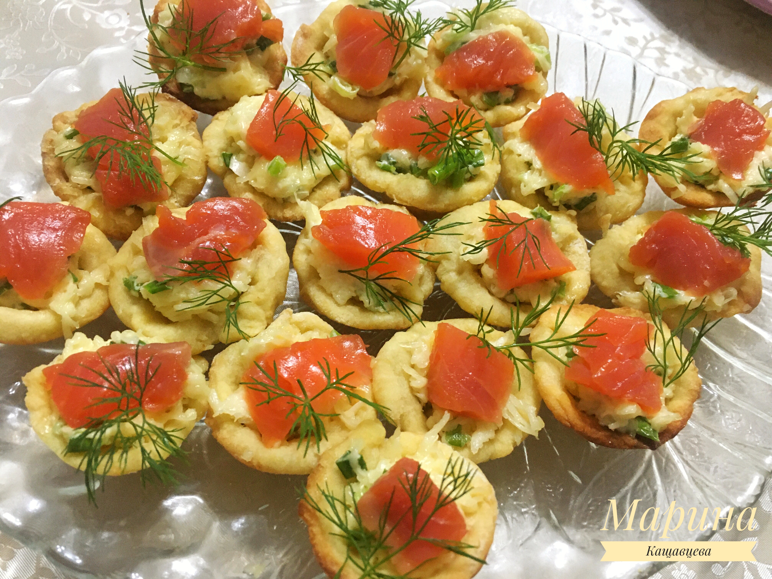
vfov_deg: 48.2
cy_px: 290
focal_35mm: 29
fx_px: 647
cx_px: 386
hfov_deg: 61.7
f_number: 2.2
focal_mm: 4.15
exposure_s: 1/25
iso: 200
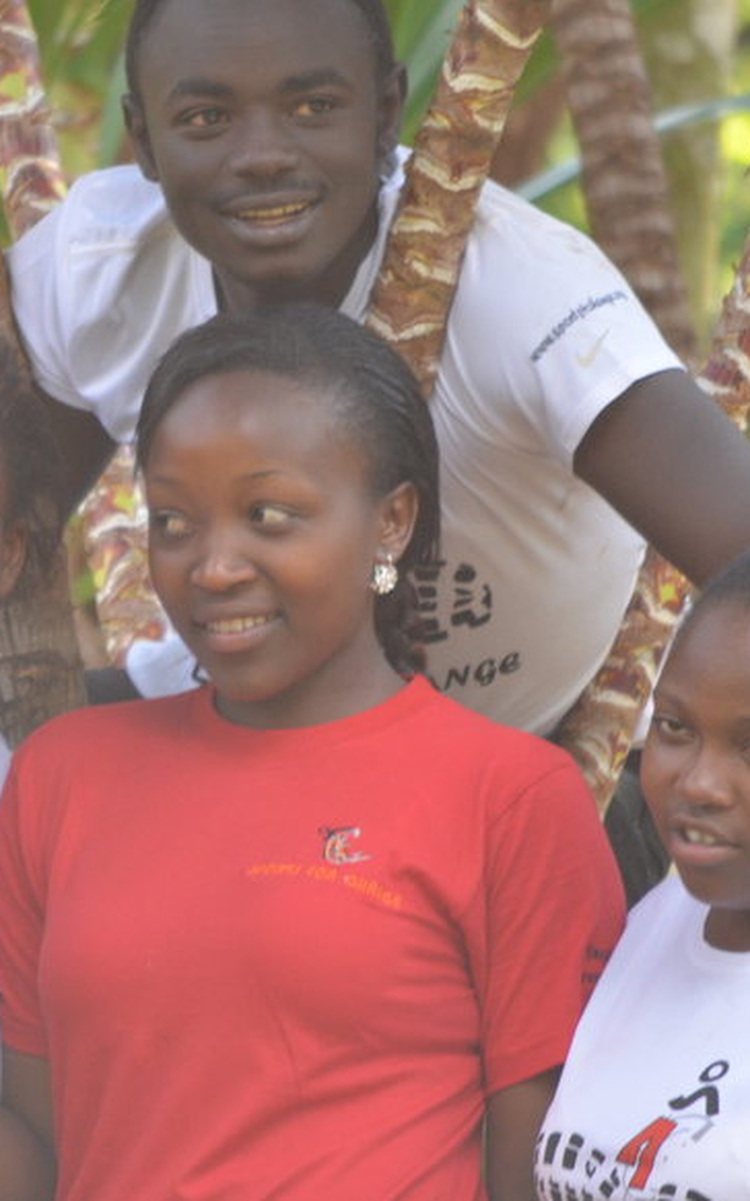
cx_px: 101
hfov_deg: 1.6
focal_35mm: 804
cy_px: 560
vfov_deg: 2.6
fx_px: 26313
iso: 1000
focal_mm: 300
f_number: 5.6
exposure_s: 1/200
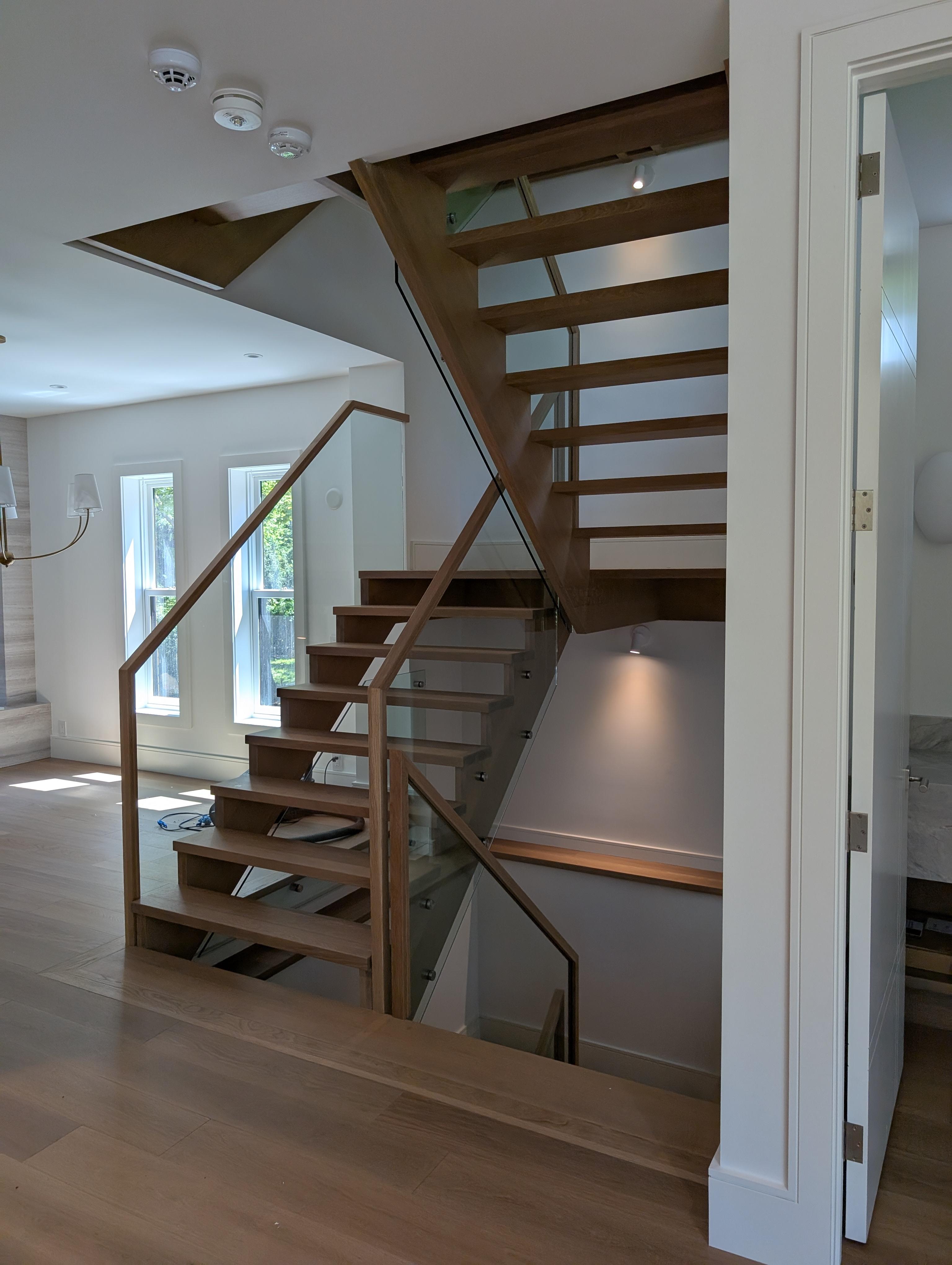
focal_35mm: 24
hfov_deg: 56.9
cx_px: 476
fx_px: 878
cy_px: 632
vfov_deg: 71.5
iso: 34
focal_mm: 6.9
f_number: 1.68
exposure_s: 1/120
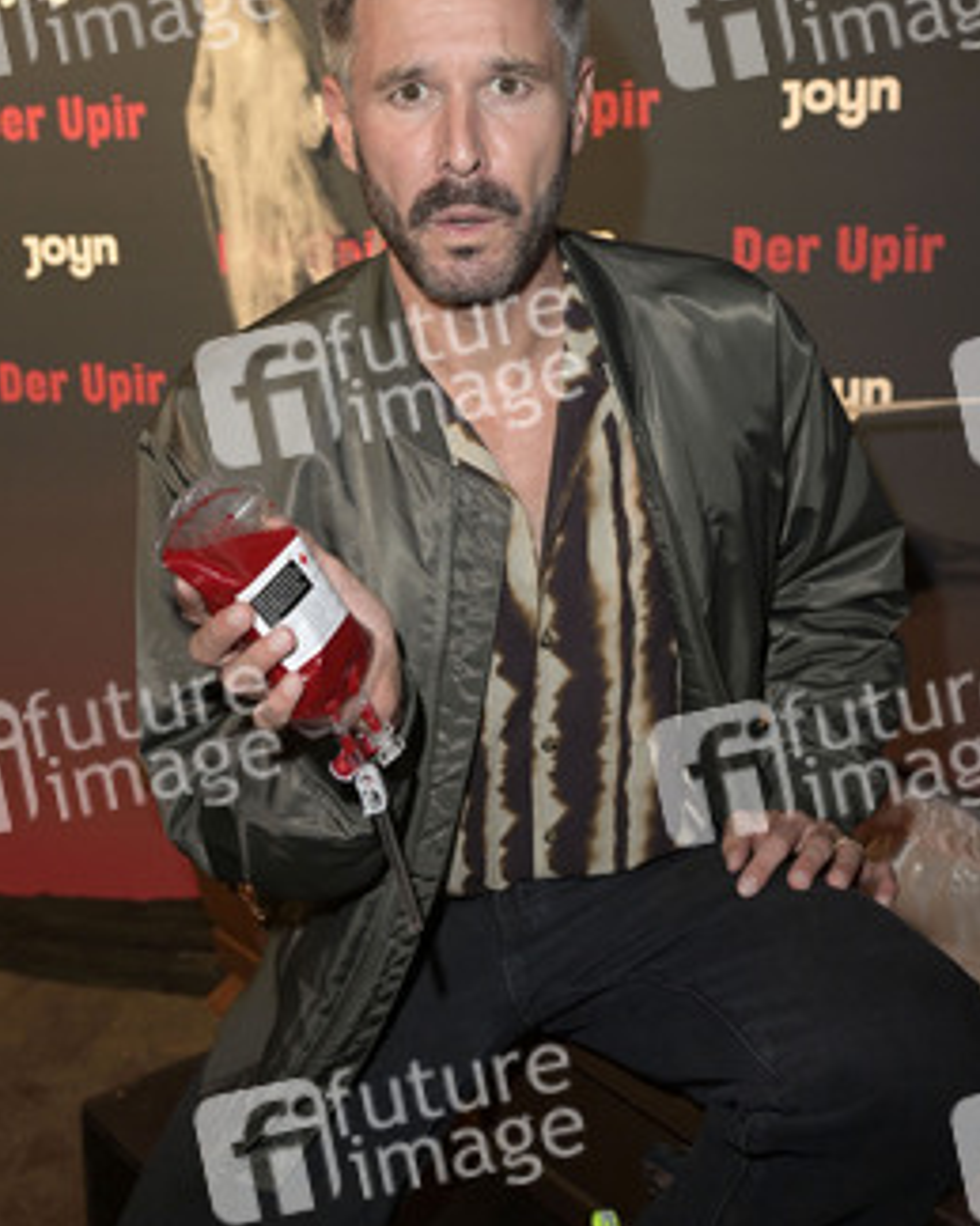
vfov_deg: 42.0
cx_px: 499
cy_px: 568
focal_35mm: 44
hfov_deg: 34.1
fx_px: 1596
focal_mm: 38
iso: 1600
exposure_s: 1/60
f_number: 5
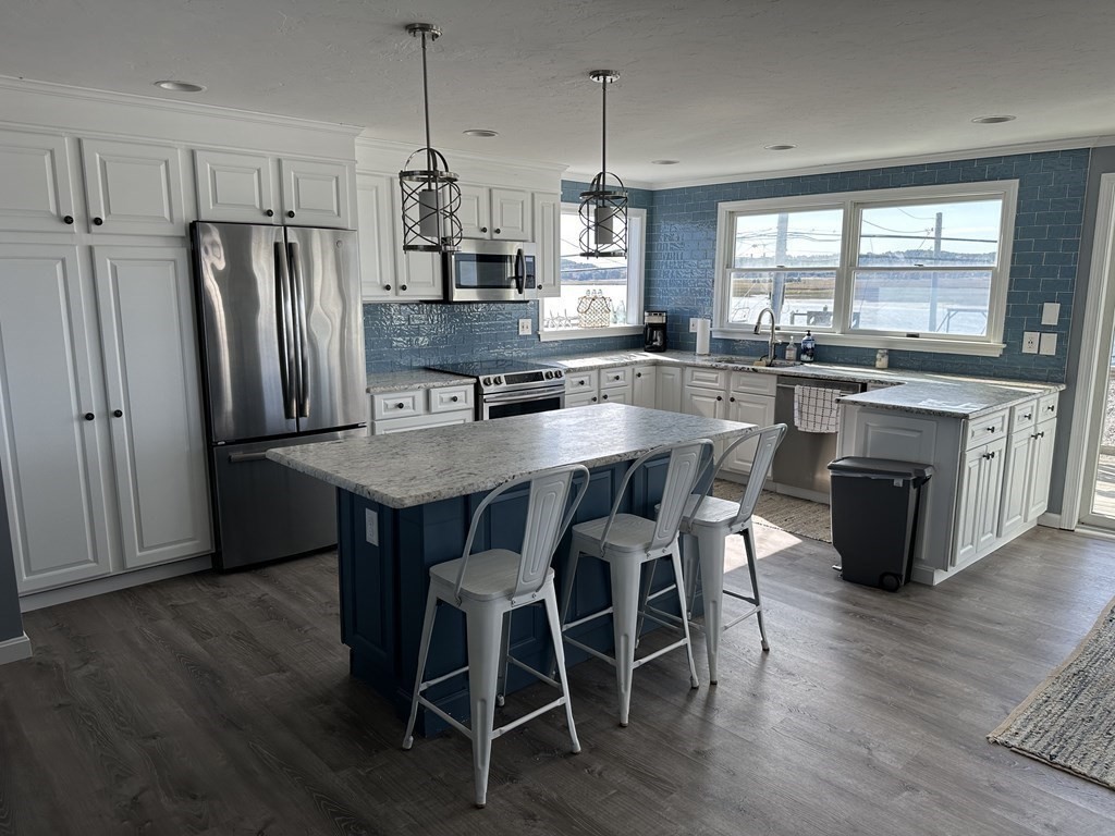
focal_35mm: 24
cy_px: 418
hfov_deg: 71.6
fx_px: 773
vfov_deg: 56.8
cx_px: 558
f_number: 1.78
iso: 80
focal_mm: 6.86
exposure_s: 1/608
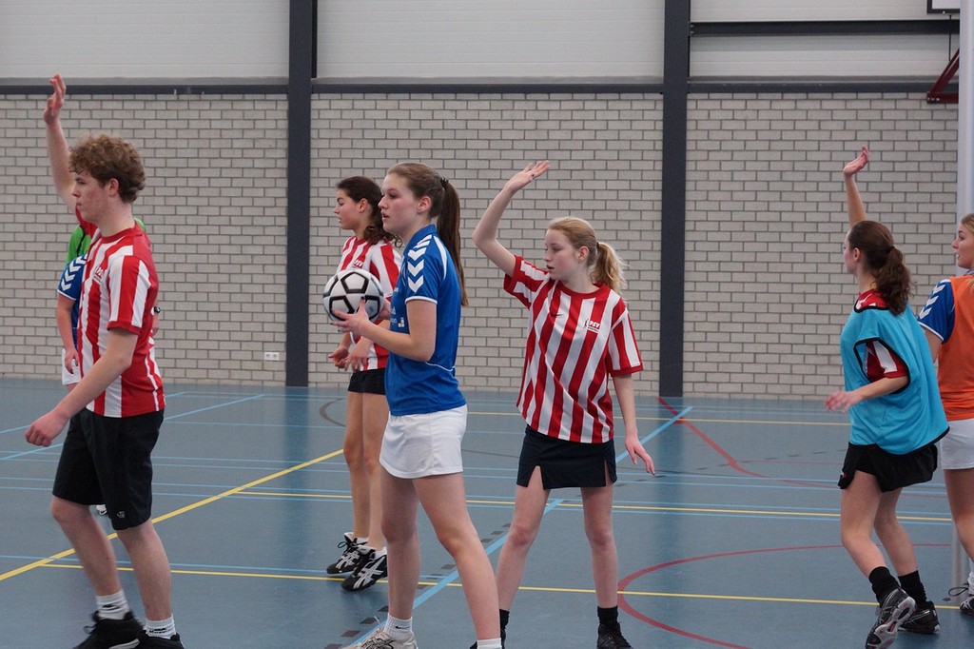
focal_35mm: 75
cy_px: 324
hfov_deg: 27.0
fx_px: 2028
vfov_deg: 18.2
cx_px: 487
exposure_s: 1/250
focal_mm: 50
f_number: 3.2
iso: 1250
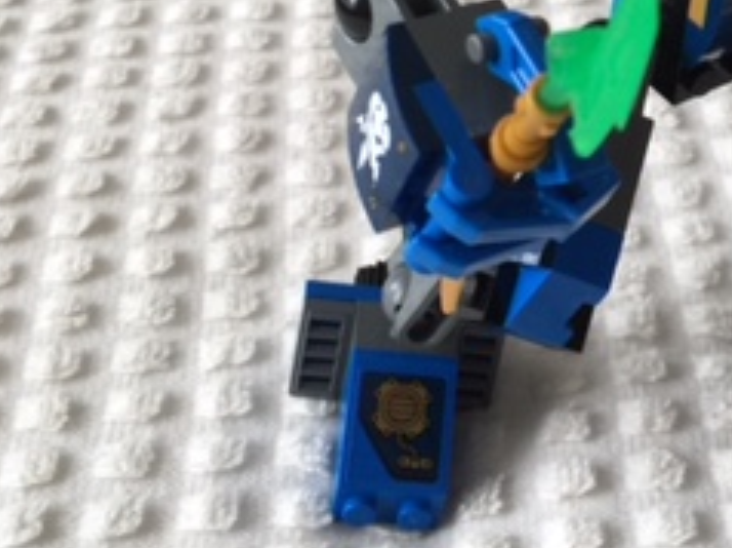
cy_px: -31
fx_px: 1648
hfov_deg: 24.3
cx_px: 667
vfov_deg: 18.3
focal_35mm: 78
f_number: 2.2
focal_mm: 4.15
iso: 40
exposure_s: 1/40
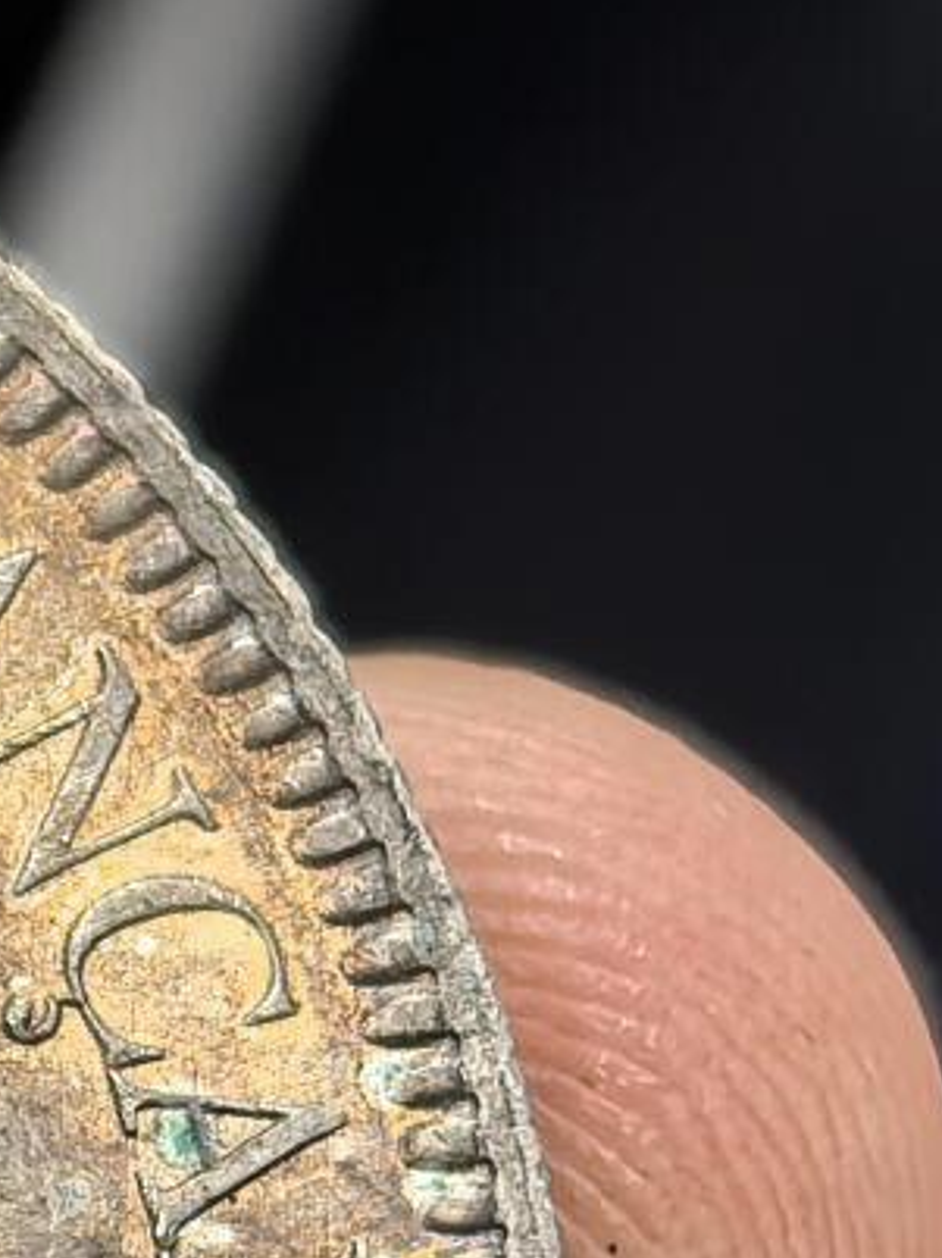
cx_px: -1092
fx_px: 8790
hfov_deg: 5.9
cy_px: 1652
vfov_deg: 8.1
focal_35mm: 242
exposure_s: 1/50
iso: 160
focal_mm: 6.98
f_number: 2
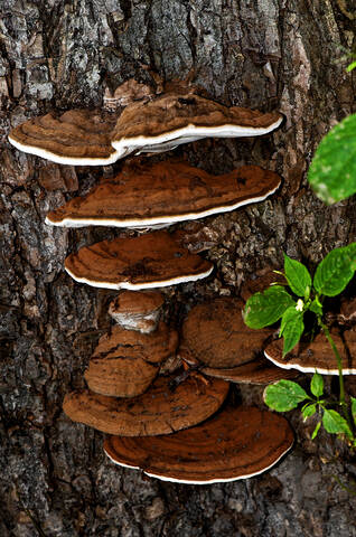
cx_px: 178
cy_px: 268
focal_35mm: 158
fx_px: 2346
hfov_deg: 8.7
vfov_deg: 13.1
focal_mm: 105
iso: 400
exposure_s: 1/60
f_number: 10
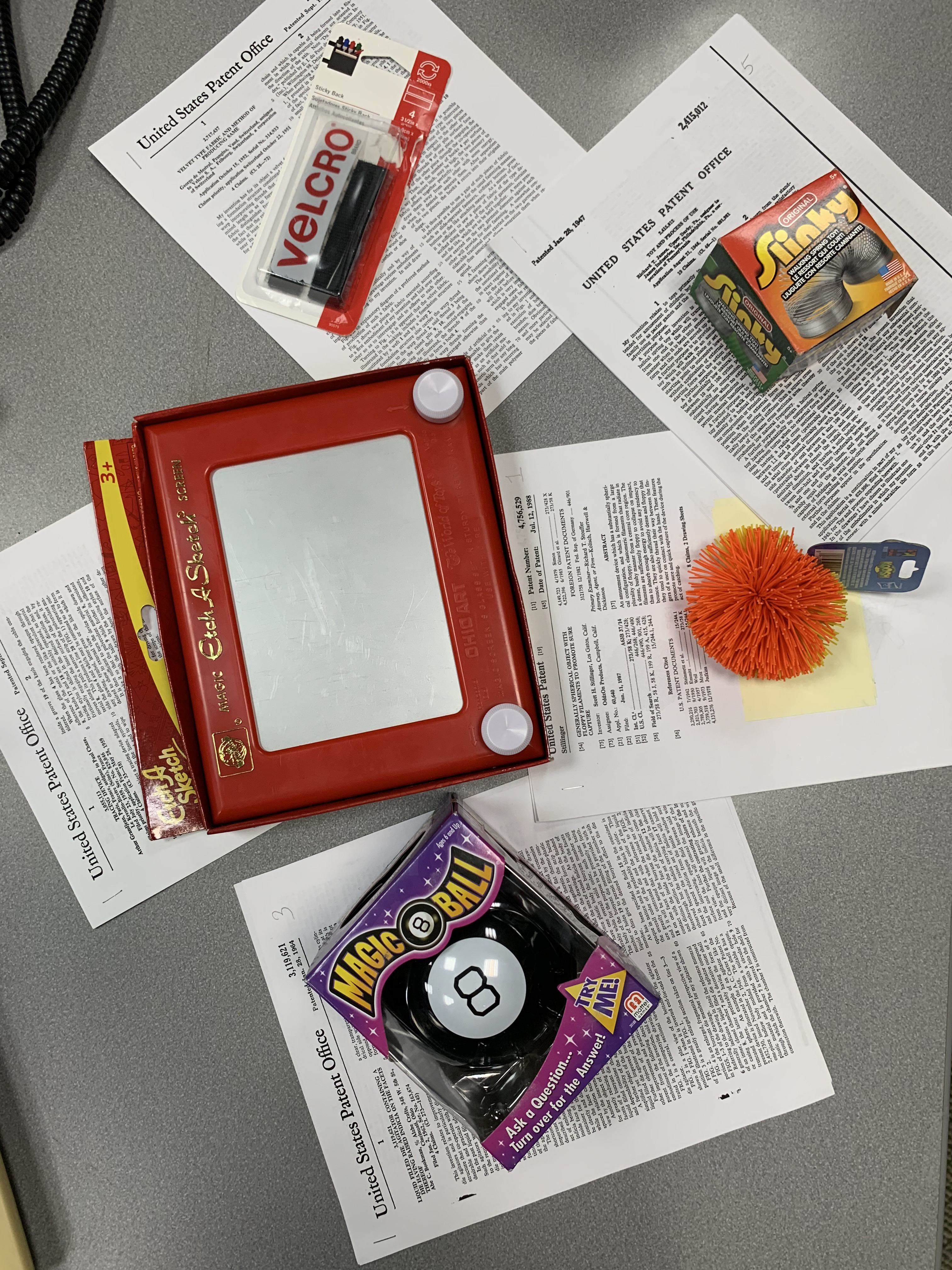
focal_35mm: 26
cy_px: 635
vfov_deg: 67.3
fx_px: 953
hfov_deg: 53.1
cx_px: 476
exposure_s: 1/60
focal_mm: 4.25
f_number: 1.8
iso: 64
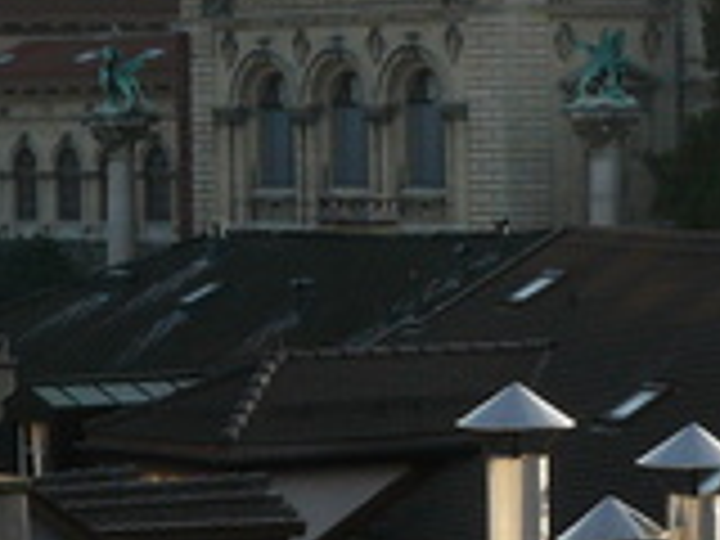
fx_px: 4659
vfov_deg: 6.6
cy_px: 4
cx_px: 315
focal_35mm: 224
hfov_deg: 8.8
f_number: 4.5
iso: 100
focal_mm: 9.3
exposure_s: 1/200
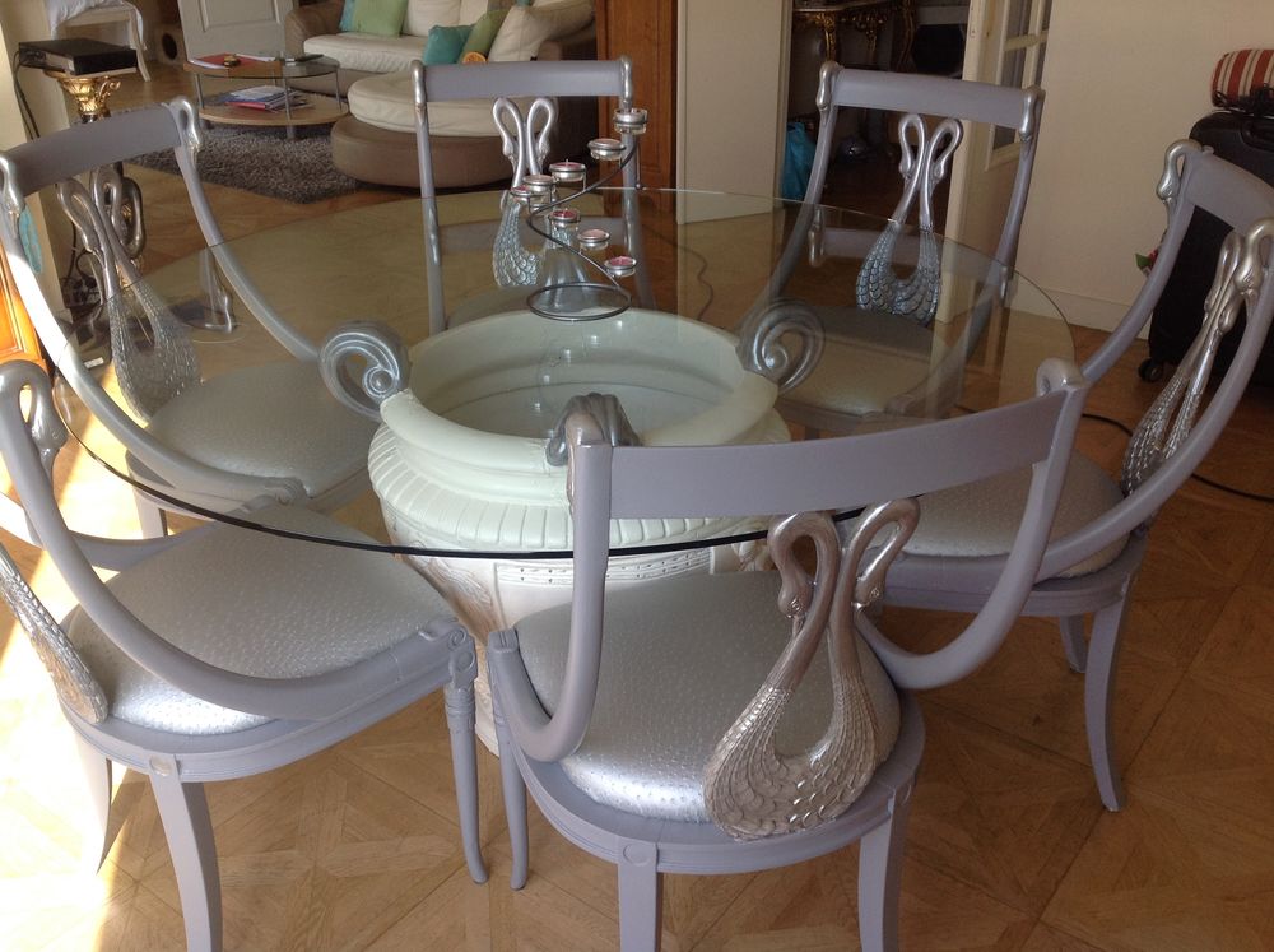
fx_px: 1286
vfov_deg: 40.6
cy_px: 476
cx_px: 637
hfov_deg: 52.7
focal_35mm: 35
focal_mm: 4.28
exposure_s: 1/120
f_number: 2.4
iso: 64
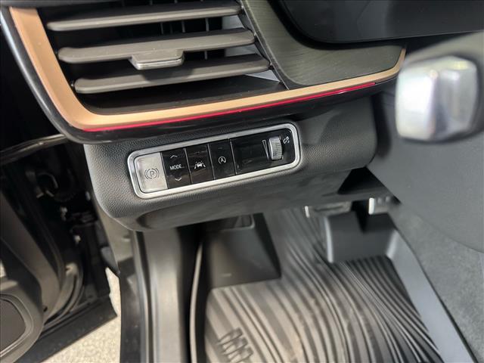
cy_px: 182
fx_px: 336
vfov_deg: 56.8
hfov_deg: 71.6
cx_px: 242
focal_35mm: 24
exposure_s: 1/40
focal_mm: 6.76
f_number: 1.78
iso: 800
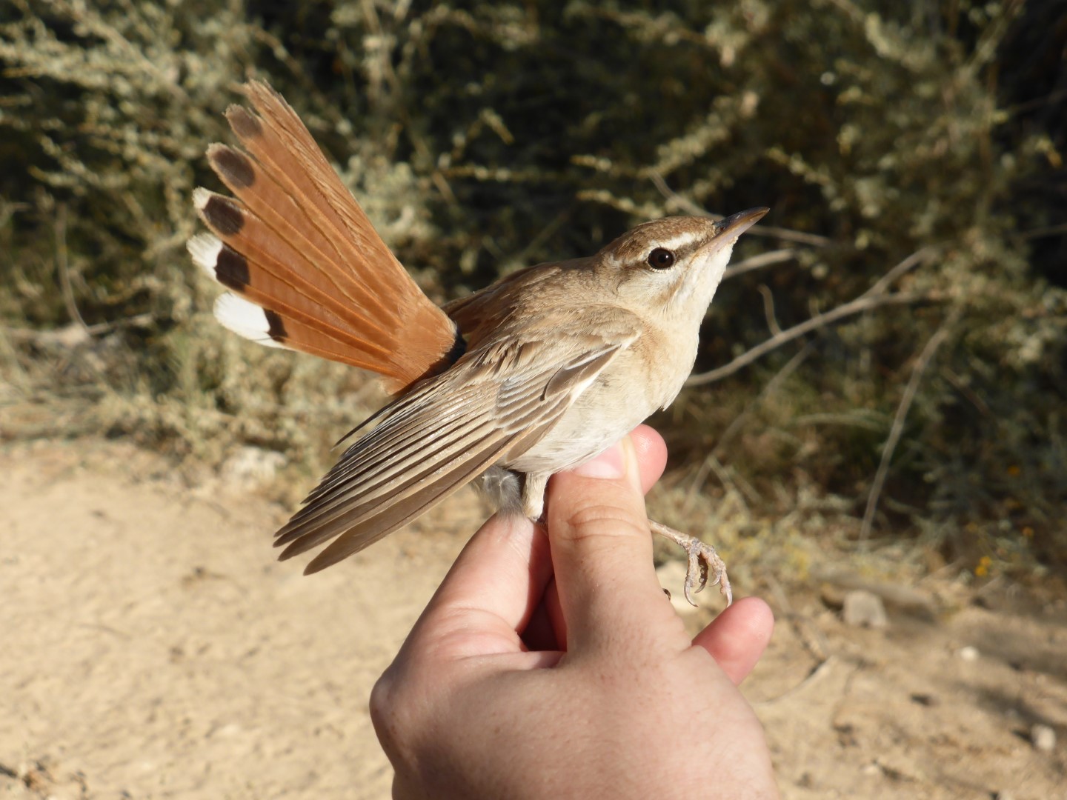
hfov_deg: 21.5
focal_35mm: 91
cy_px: 400
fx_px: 2805
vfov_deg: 16.2
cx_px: 534
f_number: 5.2
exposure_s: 1/500
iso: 100
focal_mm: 15.1
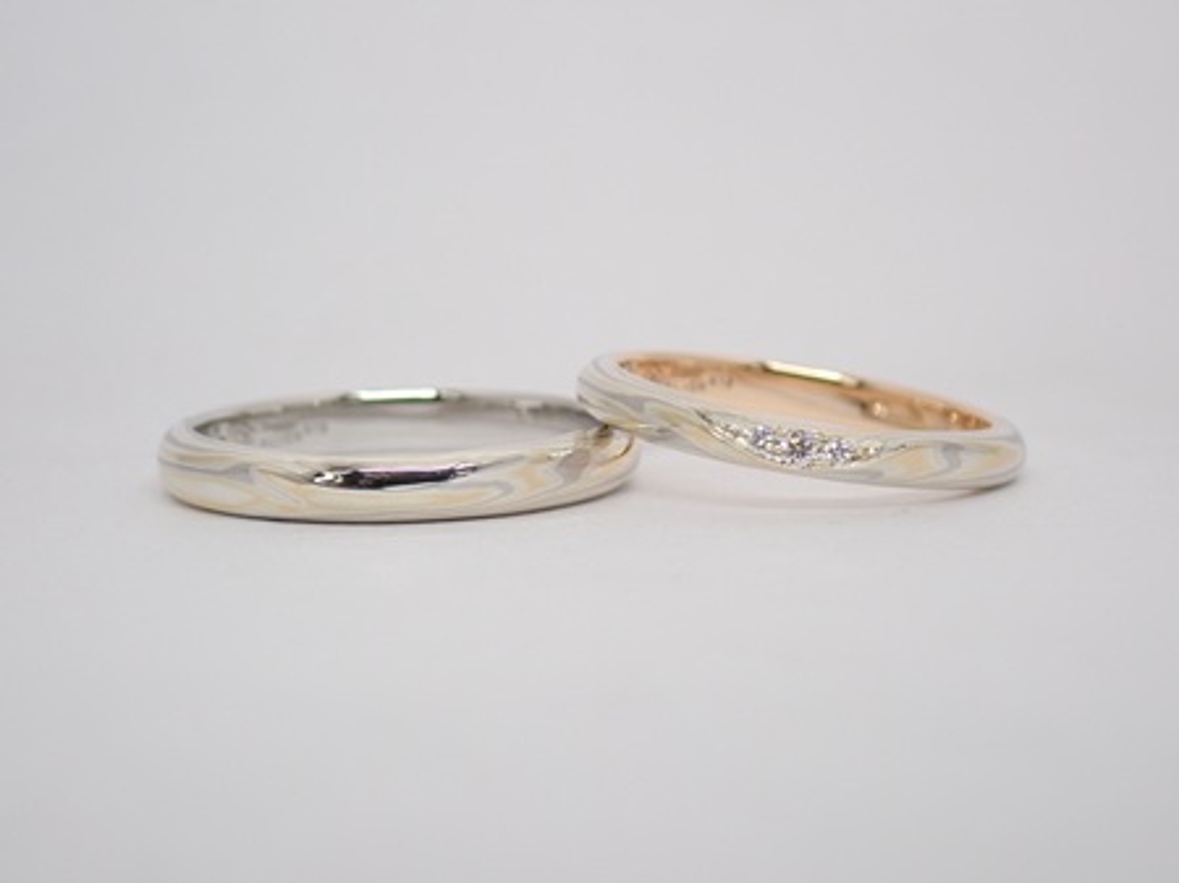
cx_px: 590
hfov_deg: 22.3
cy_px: 442
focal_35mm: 88
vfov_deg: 16.8
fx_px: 2996
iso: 200
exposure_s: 1/100
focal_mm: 15.66
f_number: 4.5
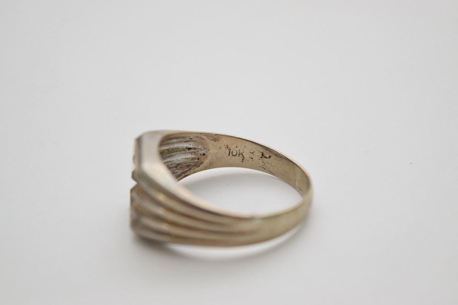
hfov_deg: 24.6
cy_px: 152
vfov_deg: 16.6
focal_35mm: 82
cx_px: 229
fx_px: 1050
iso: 800
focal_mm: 55
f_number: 5.6
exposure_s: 1/100
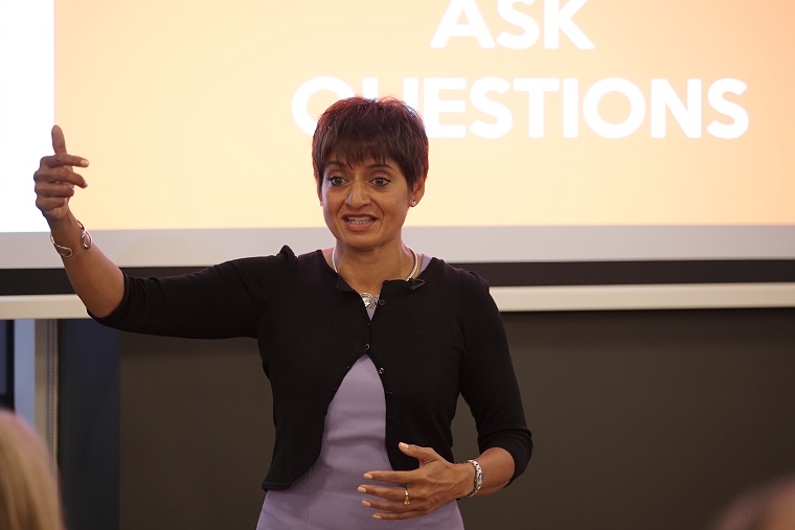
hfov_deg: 11.9
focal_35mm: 173
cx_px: 383
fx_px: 3821
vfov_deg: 7.9
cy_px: 255
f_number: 2.8
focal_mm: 155
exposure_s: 1/100
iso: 2000
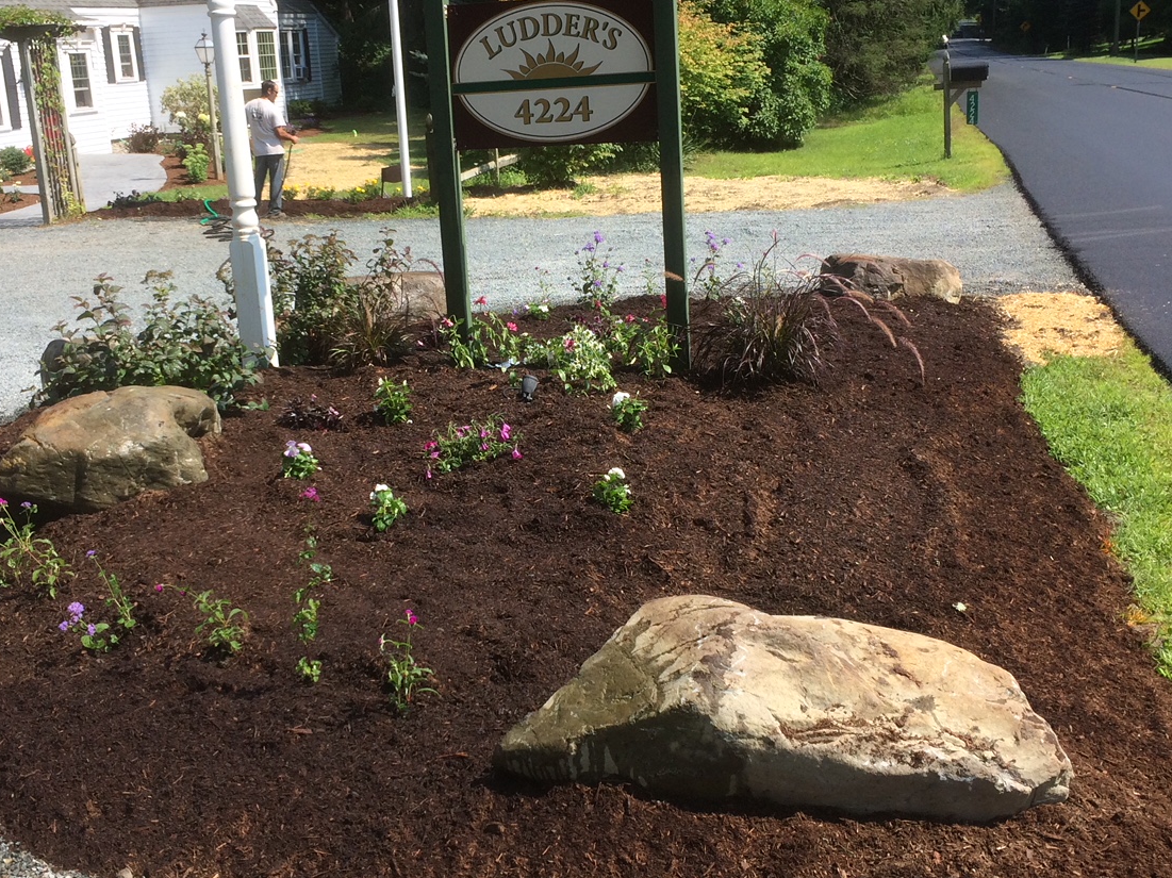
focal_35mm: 43
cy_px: 430
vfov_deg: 33.6
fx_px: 1455
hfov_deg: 43.8
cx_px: 516
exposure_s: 1/1244
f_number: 2.2
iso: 32
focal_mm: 4.15
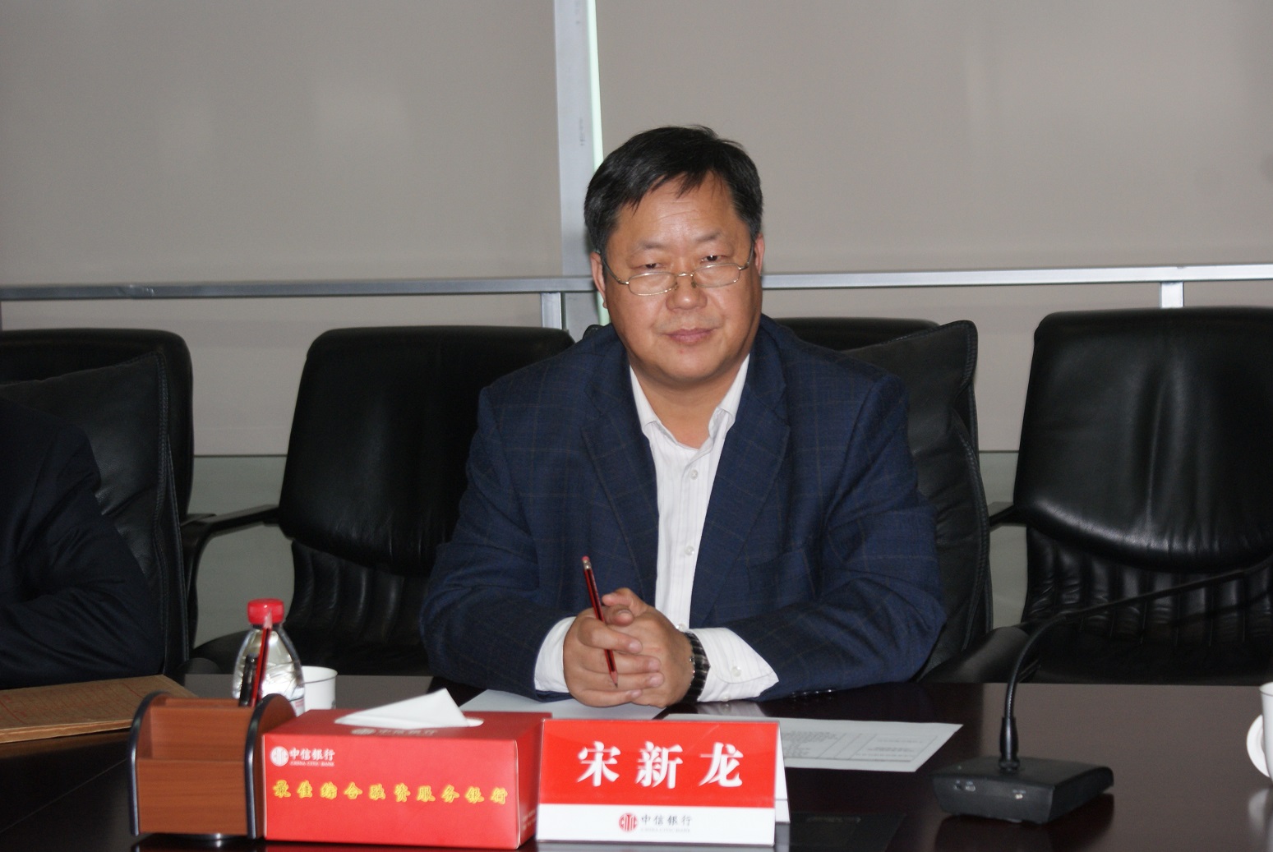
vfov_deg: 15.2
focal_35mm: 90
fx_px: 3186
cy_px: 426
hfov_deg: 22.6
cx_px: 636
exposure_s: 1/100
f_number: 5.6
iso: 400
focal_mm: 60
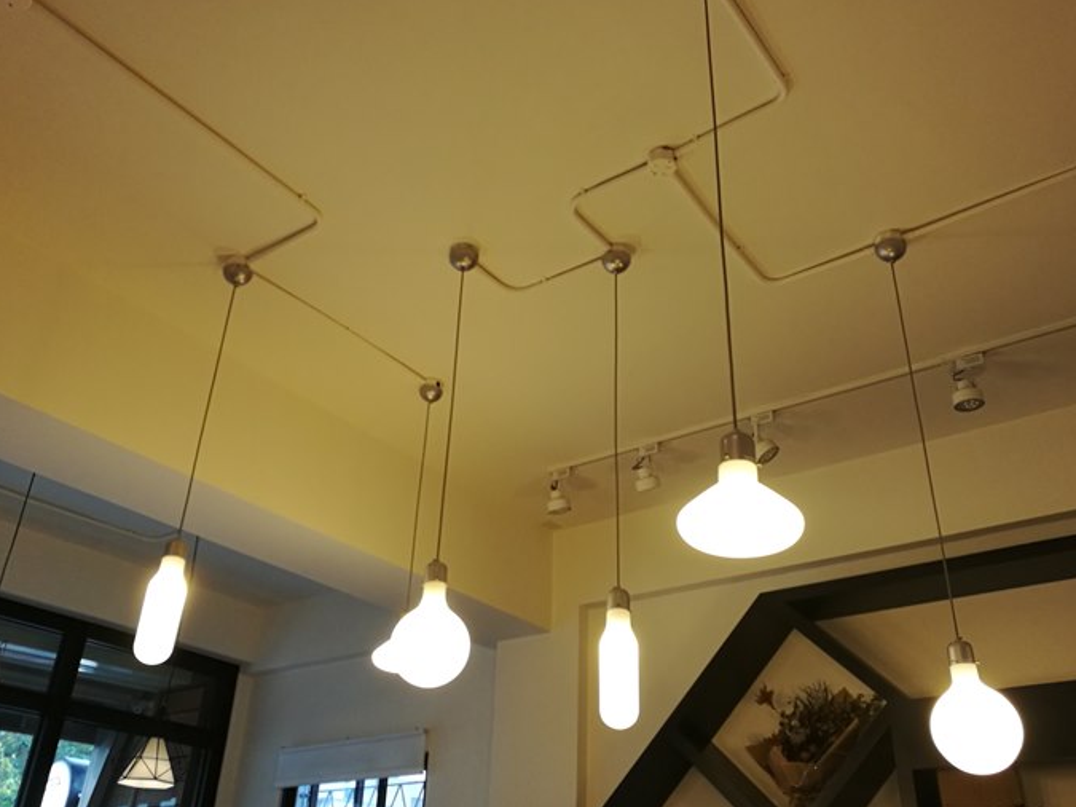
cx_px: 566
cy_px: 399
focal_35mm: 32
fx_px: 995
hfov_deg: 56.8
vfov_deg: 44.1
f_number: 2.2
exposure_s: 1/40
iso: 125
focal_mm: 4.5
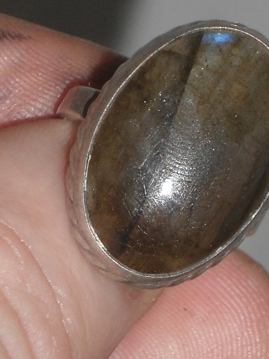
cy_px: 190
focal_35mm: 242
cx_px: 233
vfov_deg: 8.2
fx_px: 2506
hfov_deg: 6.1
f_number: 5.9
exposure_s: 1/60
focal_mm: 18.8
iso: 80
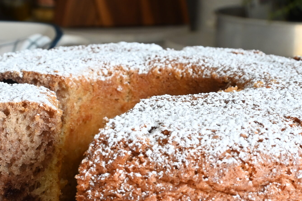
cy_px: 171
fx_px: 822
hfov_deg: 20.8
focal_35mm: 98
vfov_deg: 13.9
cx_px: 137
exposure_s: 1/13
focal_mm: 34
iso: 800
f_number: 10
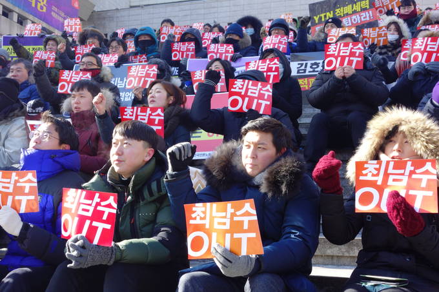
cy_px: 146
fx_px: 536
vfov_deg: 30.5
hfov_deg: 44.5
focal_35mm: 44
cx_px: 220
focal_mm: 16.2
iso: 125
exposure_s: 1/100
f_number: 5
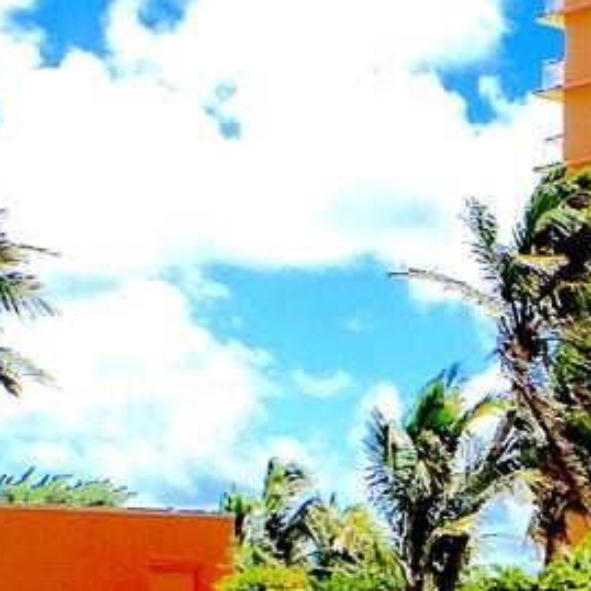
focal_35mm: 144
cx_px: 828
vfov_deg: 12.0
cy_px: 584
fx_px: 2781
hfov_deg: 11.7
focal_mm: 28
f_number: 14
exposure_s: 1/80
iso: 100
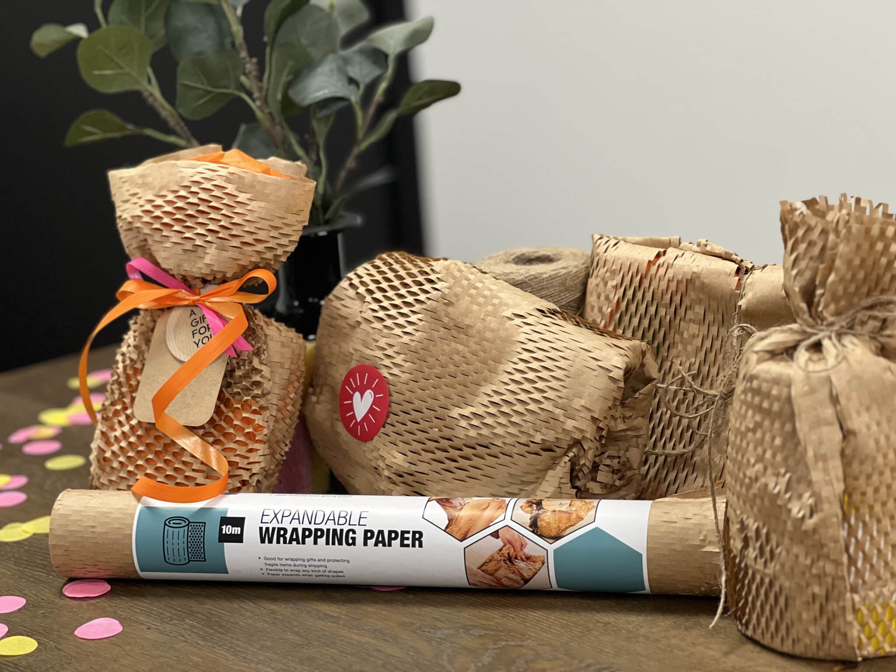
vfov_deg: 19.1
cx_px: 448
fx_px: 1993
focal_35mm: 77
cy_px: 336
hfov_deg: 25.3
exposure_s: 1/33
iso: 160
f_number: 2.8
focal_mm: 9
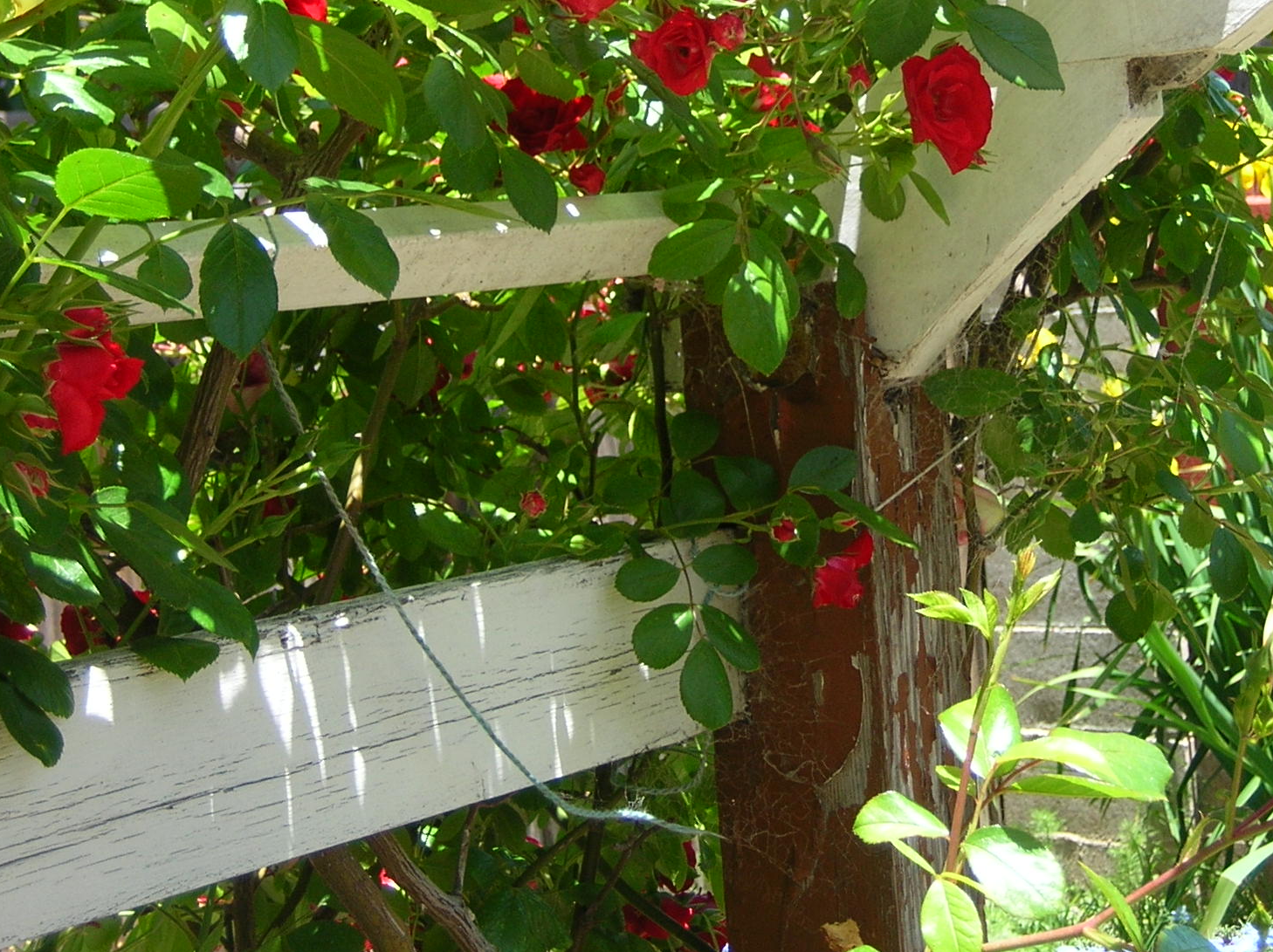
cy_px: 314
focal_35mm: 91
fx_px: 3344
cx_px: 897
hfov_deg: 21.4
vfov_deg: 16.2
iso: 50
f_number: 3.1
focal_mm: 9.6
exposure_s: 1/220
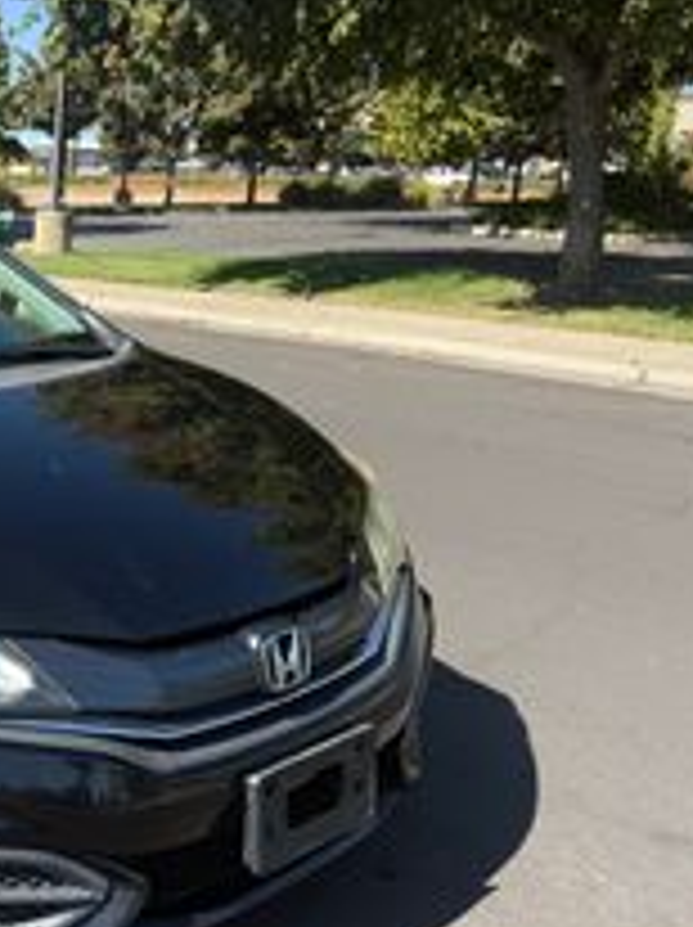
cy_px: 522
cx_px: -90
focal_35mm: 42
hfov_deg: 30.3
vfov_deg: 44.7
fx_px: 1123
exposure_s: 1/2445
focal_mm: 6.76
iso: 100
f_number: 1.78
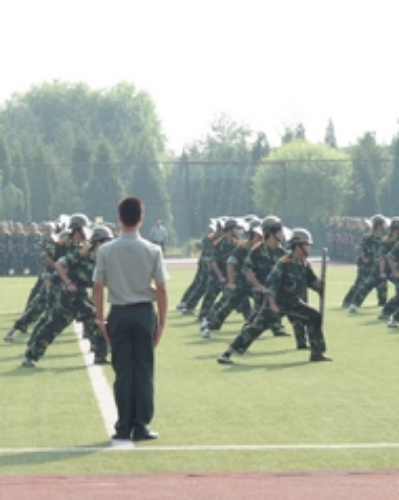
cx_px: 42
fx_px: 2335
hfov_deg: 9.7
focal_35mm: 158
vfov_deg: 12.2
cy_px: 162
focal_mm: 50
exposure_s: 1/160
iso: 100
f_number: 5.6
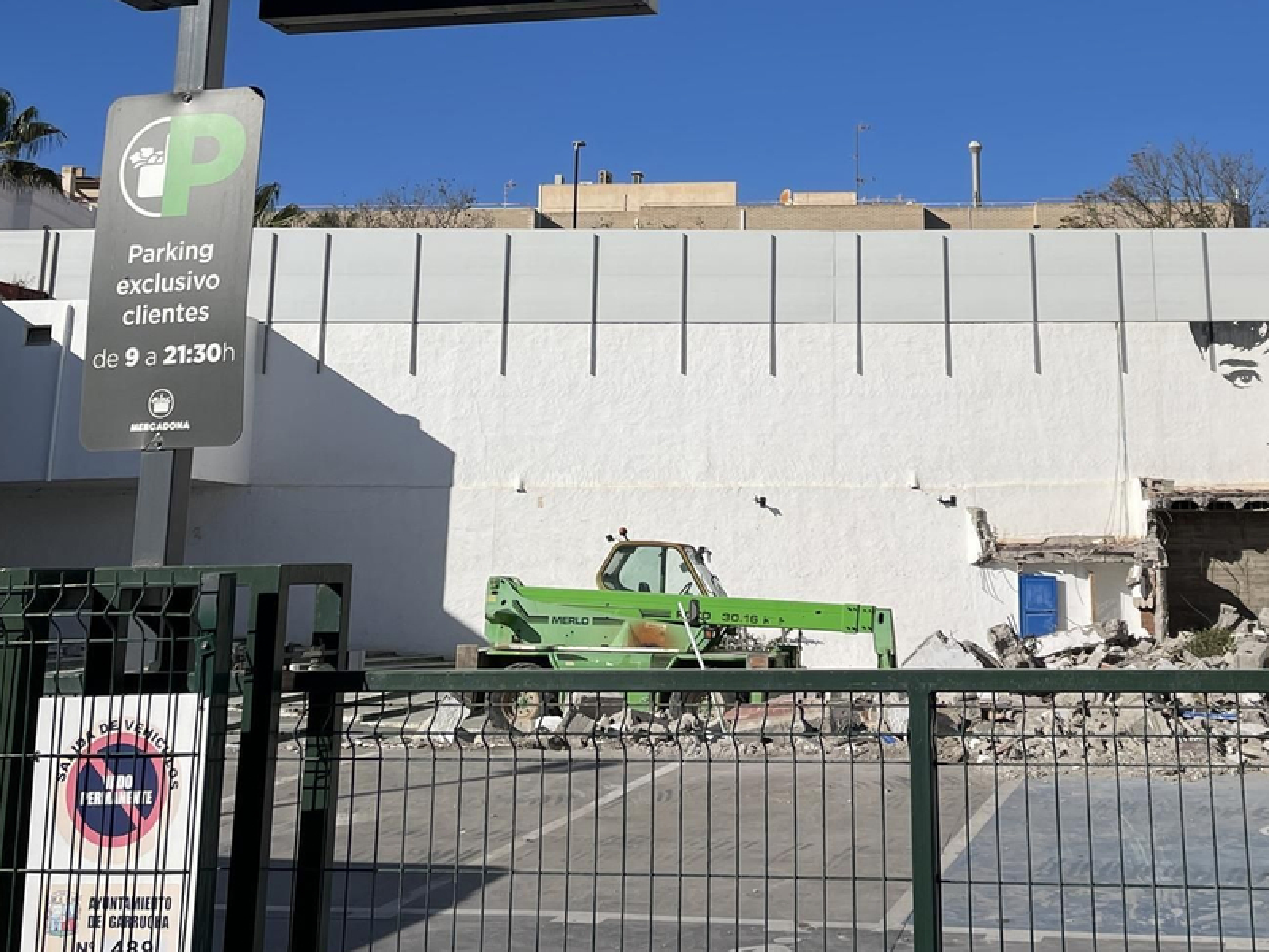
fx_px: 1833
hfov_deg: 37.6
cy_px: 54
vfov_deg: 27.8
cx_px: 887
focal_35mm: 50
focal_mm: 5.1
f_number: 1.6
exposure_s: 1/7937
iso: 32
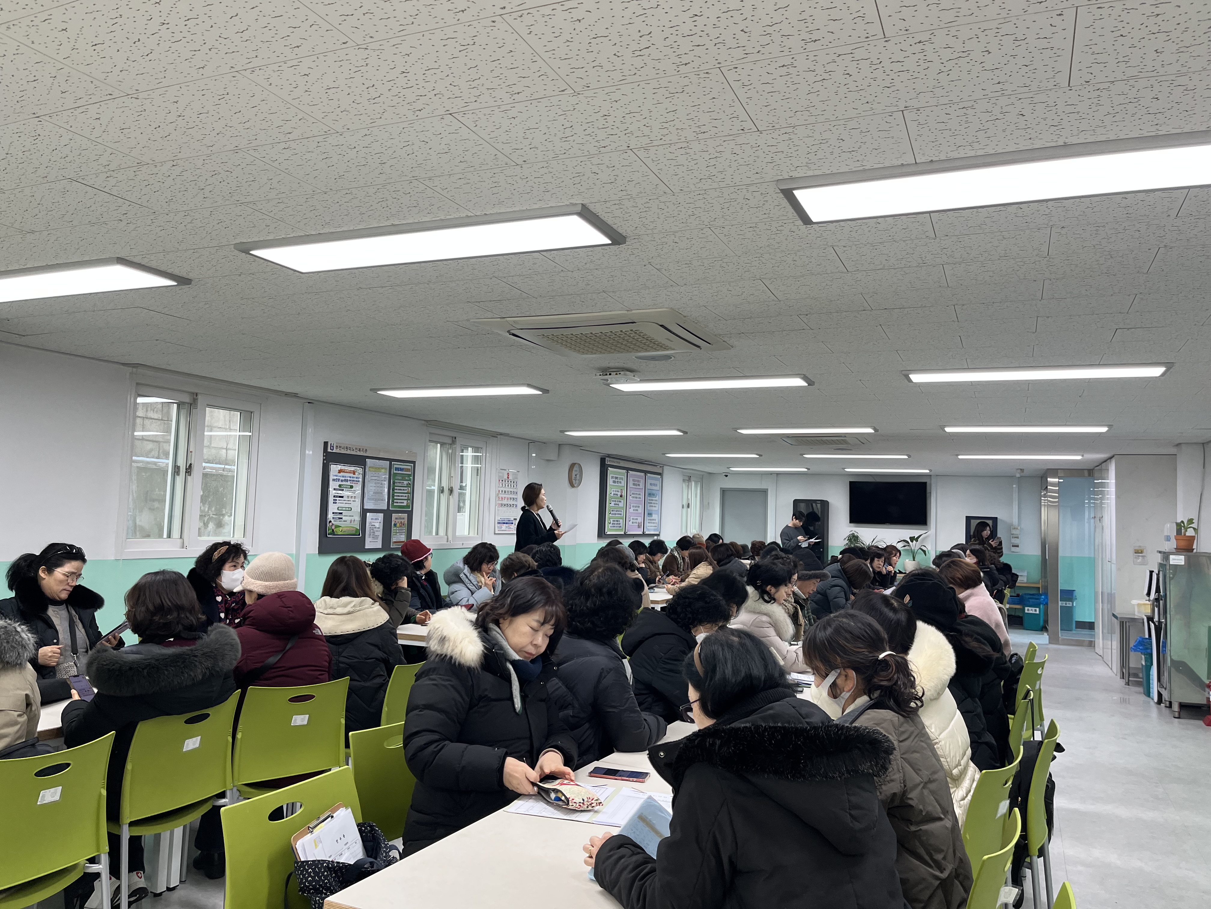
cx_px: 606
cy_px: 454
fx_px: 910
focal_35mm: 26
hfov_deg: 67.3
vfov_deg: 53.1
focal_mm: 5.1
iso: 100
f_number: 1.6
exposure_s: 1/120
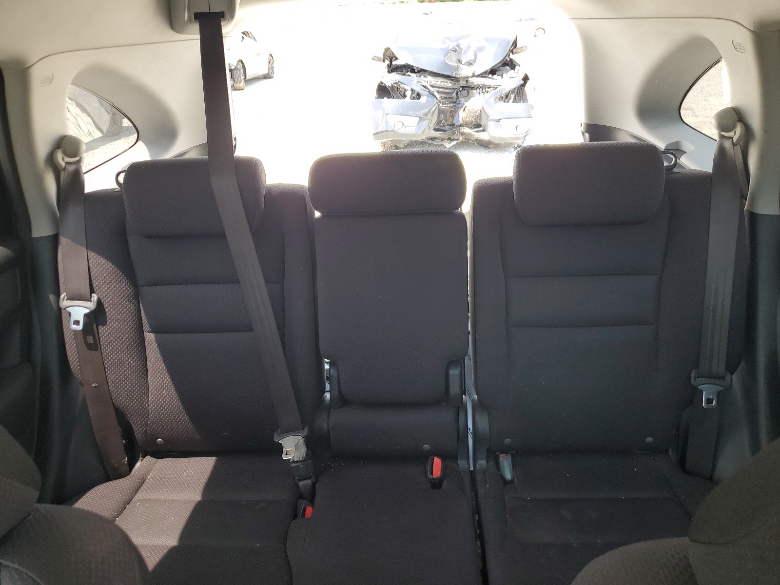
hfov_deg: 67.3
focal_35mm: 26
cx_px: 390
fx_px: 586
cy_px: 292
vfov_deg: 53.1
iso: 50
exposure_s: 1/161
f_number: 1.5
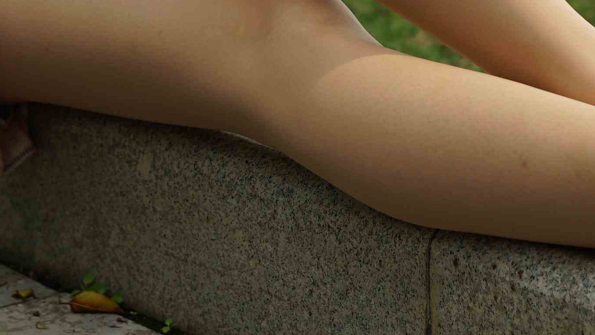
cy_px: -128
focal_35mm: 163
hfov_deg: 13.2
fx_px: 2572
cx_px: 361
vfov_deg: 7.4
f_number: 3.2
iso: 100
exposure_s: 1/800
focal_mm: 50
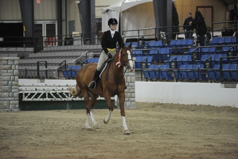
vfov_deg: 7.6
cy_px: 80
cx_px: 119
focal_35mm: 180
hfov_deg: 11.4
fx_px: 1189
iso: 6400
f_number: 2.8
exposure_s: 1/400
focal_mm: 180
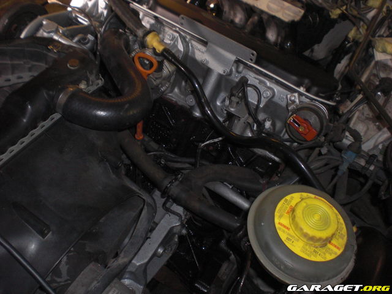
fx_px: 430
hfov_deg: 49.0
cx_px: 196
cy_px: 147
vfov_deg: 37.7
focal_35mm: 38
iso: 200
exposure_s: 1/30
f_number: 3.1
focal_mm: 6.3
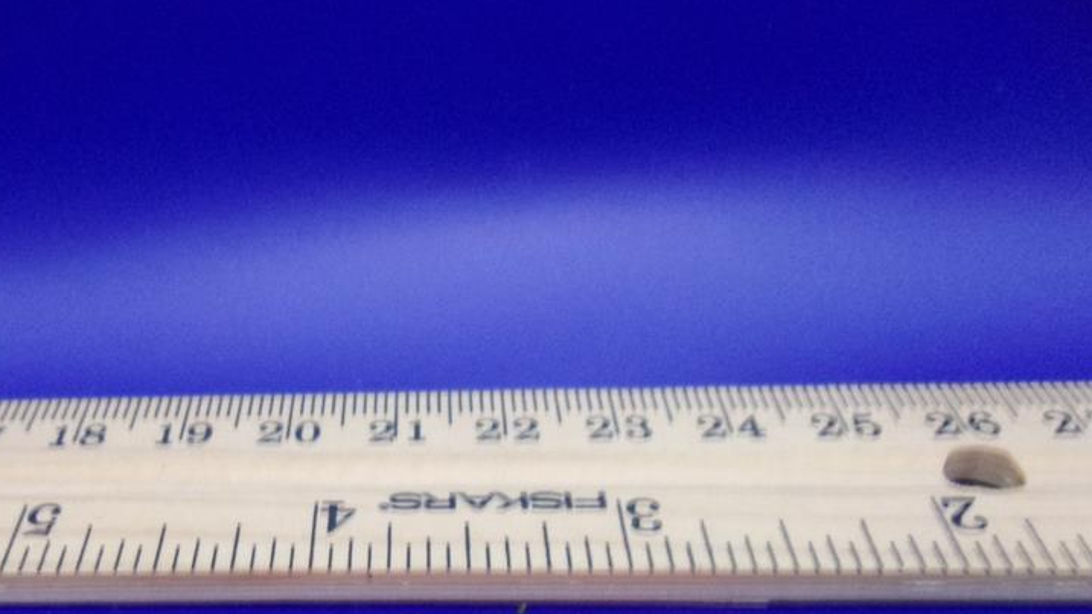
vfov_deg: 27.3
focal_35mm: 42
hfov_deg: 47.2
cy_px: 553
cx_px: 326
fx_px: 1216
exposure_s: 1/20
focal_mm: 4.9
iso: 400
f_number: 3
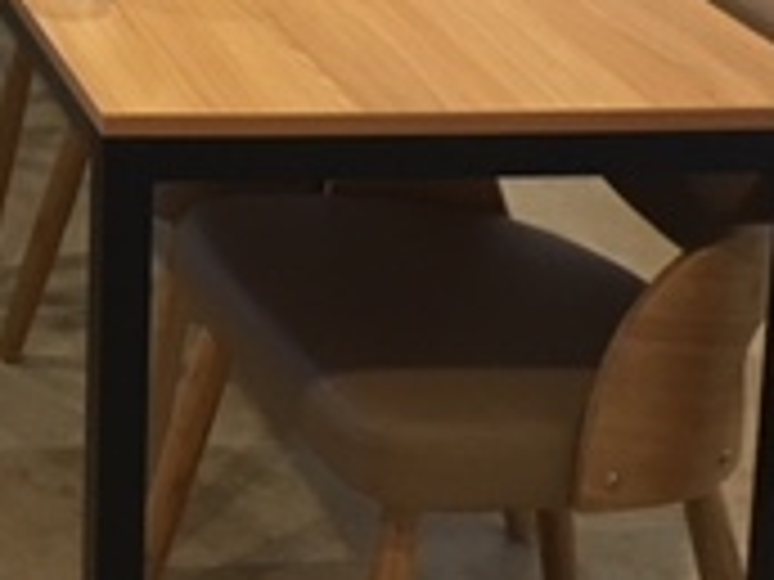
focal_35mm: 108
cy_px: -450
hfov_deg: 16.2
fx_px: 2415
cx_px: -472
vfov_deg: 12.6
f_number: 2.2
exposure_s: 1/33
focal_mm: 4.15
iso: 160
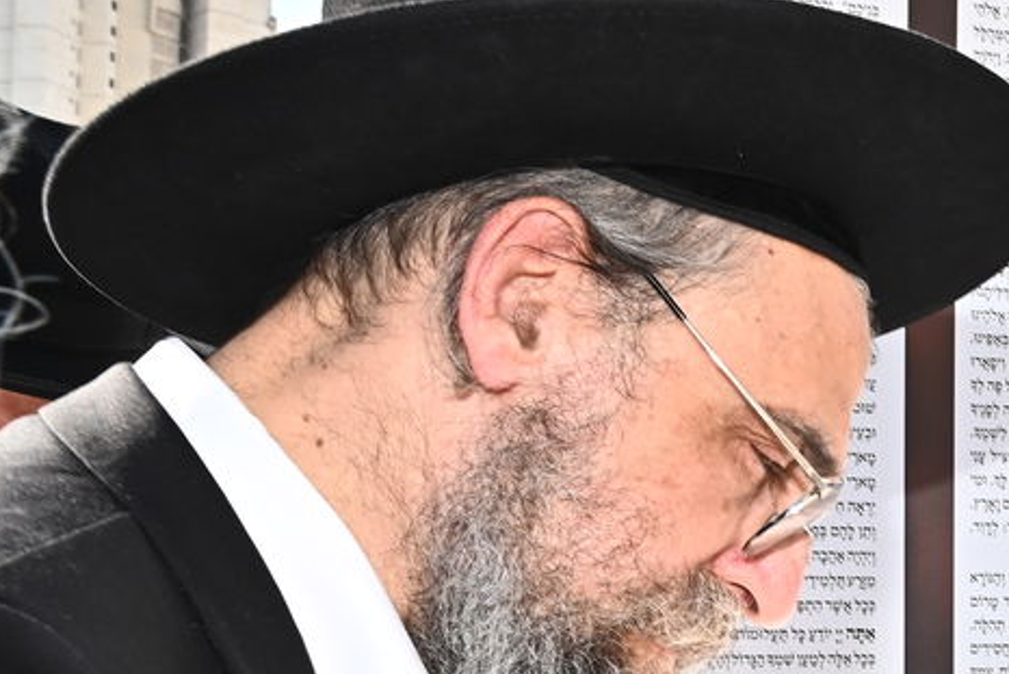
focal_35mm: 72
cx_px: 1505
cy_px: 626
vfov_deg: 18.6
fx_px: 2019
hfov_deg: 22.9
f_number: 13
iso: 250
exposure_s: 1/80
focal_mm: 24
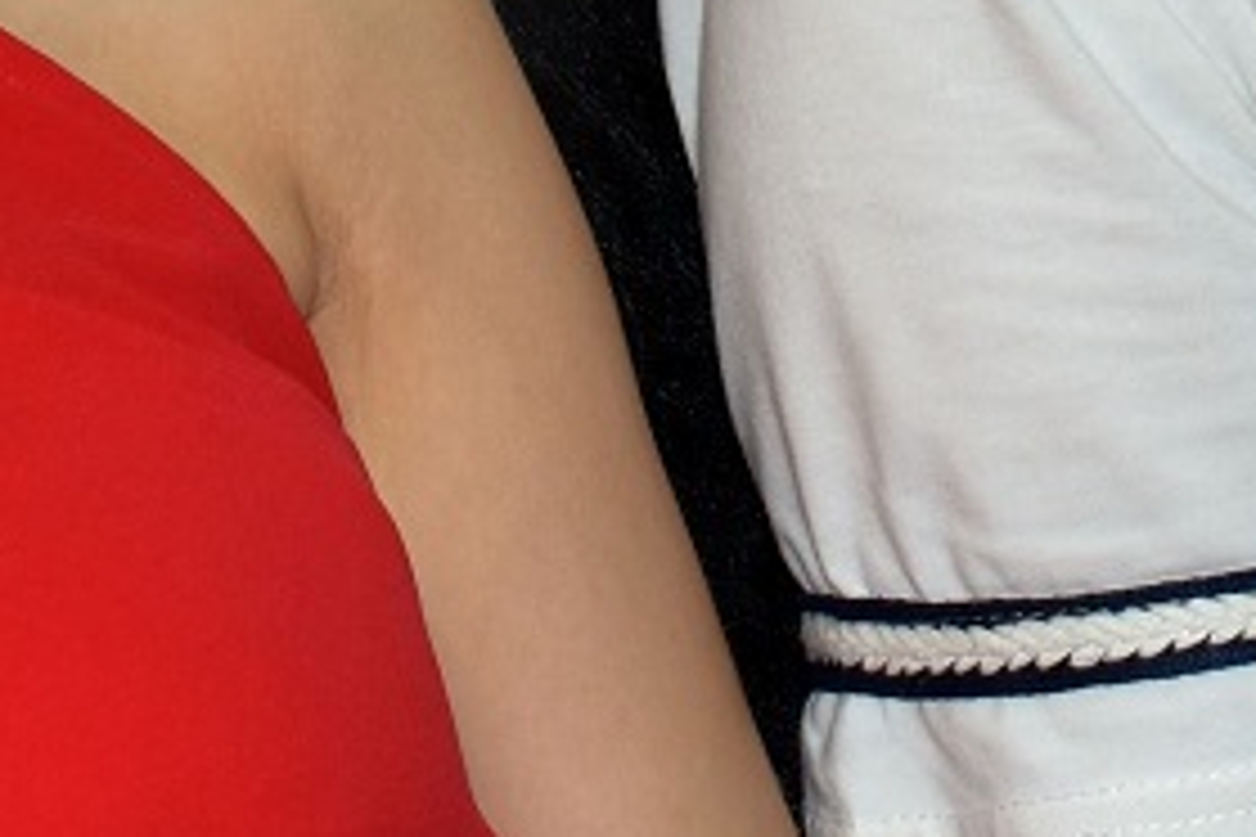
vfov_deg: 7.5
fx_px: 6070
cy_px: -914
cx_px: 1125
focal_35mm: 174
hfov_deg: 11.7
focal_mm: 18
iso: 100
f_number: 5
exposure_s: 1/250
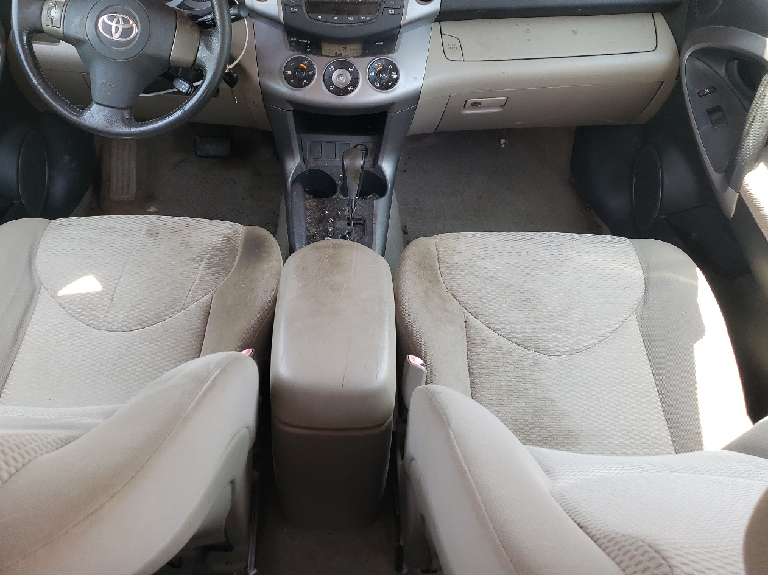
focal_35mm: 33
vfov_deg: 42.8
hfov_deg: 55.2
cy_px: 247
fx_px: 732
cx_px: 337
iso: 53
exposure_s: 1/120
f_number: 1.5
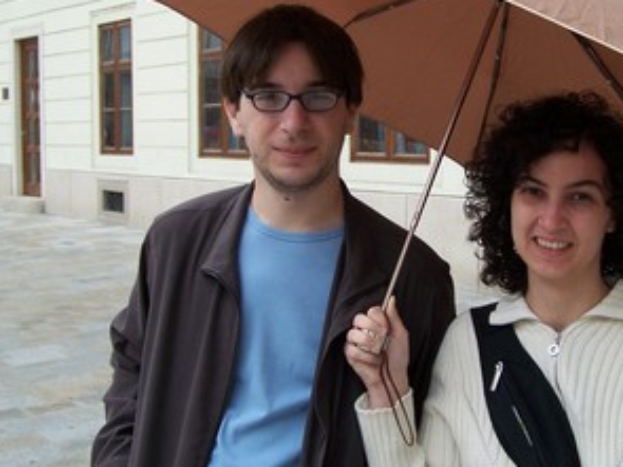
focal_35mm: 58
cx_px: 378
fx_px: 1043
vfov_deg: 25.2
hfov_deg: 33.1
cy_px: 180
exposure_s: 1/250
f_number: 2.8
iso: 80
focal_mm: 6.3
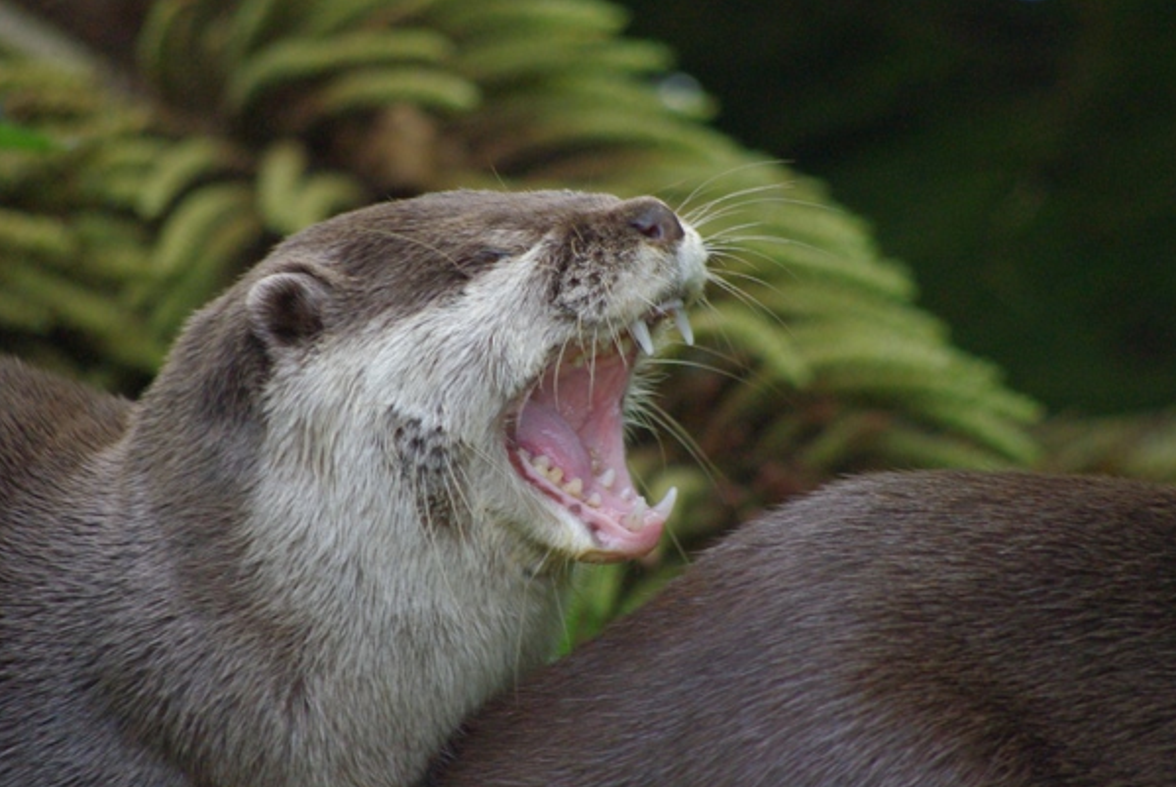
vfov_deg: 2.3
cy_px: 361
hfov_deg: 3.4
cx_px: 544
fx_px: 19656
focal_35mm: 601
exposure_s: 1/180
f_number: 5.8
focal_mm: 300
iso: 800
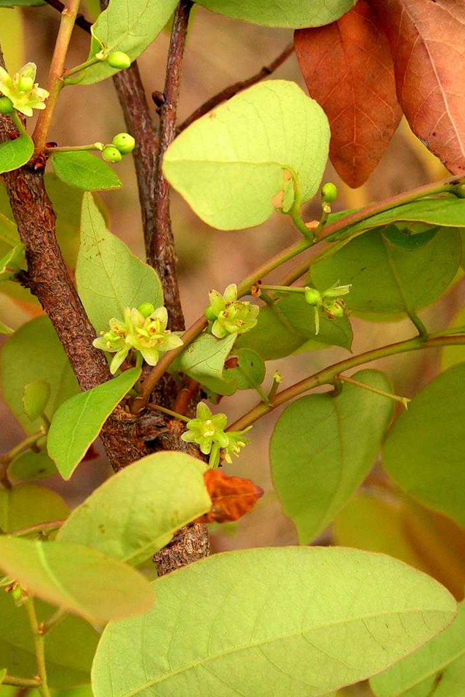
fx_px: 2827
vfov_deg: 14.1
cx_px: 147
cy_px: 349
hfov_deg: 9.4
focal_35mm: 146
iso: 80
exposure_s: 1/125
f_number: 3.2
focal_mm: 17.5
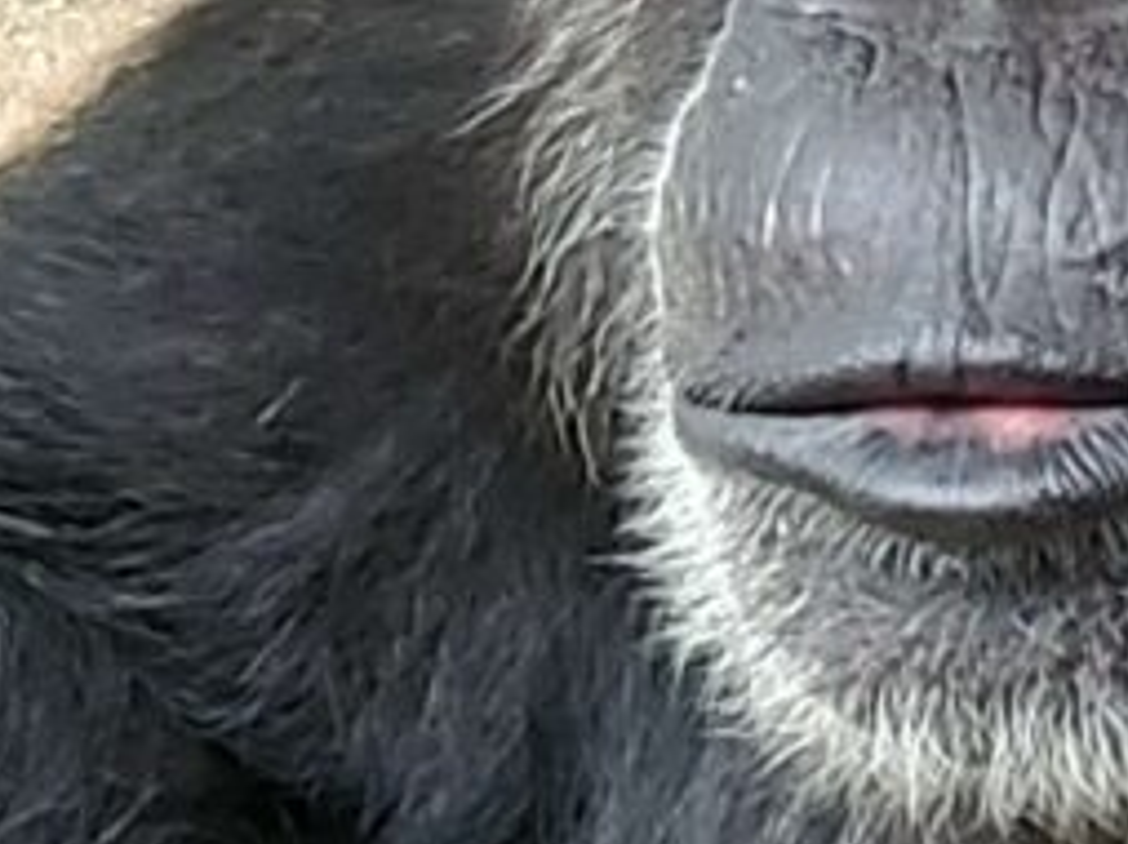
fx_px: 6837
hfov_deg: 9.3
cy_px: 560
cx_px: 1252
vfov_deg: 7.1
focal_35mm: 210
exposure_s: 1/20
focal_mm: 6
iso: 250
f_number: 2.4
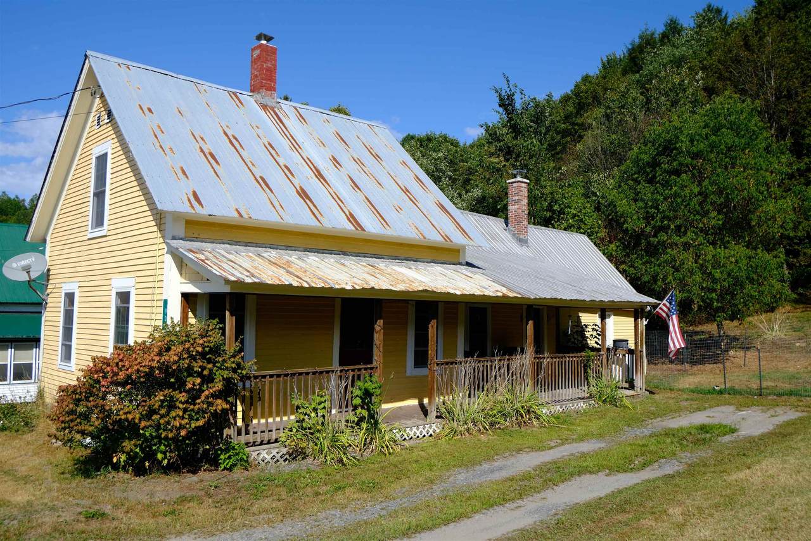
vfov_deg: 43.6
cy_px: 270
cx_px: 406
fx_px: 676
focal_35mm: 30
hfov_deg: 61.9
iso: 160
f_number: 4.2
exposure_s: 1/1400
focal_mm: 20.3
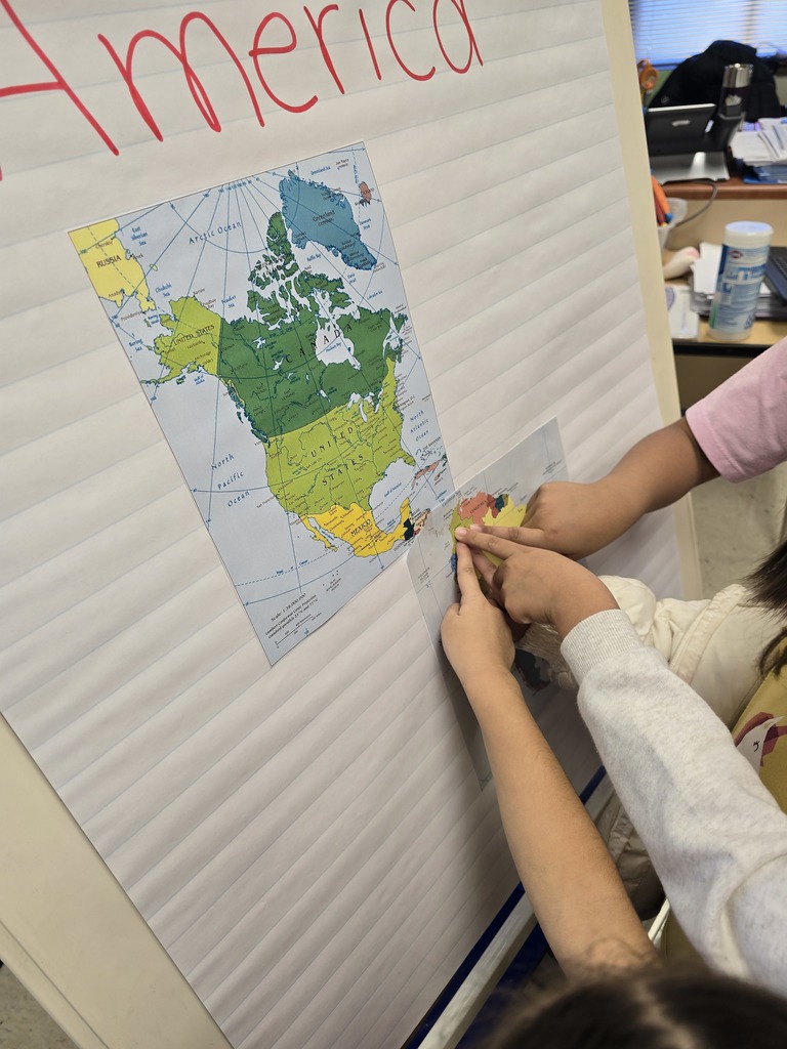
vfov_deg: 73.9
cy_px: 524
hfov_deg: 58.9
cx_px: 394
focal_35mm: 23
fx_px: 697
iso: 80
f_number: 1.7
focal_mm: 6.3
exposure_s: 1/60
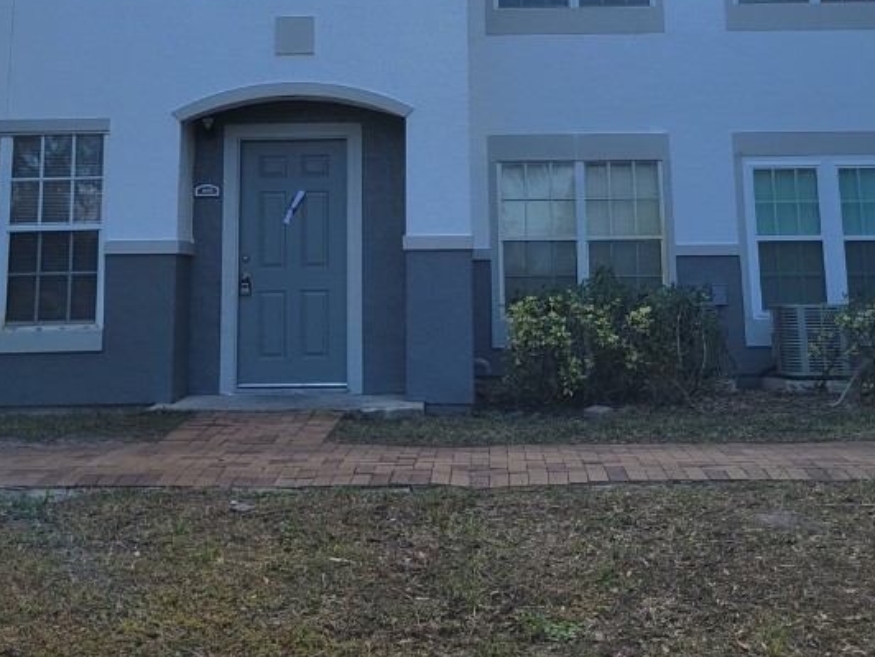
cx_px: 413
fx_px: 1264
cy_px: 33
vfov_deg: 27.7
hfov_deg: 38.2
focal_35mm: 50
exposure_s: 1/1628
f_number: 1.8
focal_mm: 5.4
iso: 40
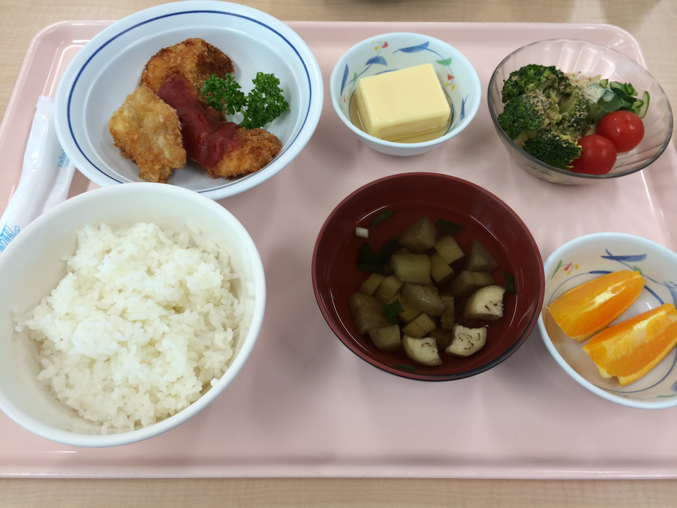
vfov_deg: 46.8
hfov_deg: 60.0
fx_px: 587
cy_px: 254
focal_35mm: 30
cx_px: 338
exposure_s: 1/60
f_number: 2.2
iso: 50
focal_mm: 4.12
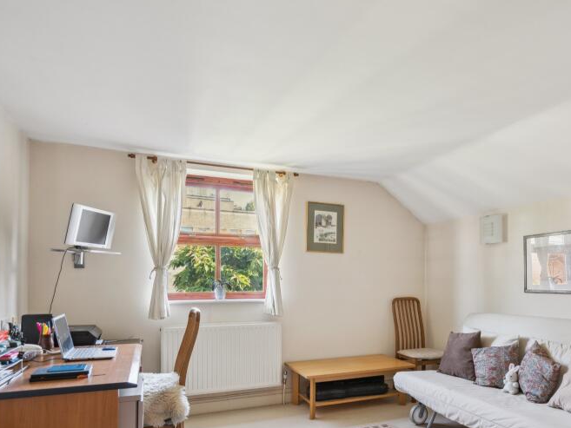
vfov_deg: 55.5
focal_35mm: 24
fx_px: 396
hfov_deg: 71.0
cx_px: 338
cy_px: 290
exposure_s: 1/30
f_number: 5
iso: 640
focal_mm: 16
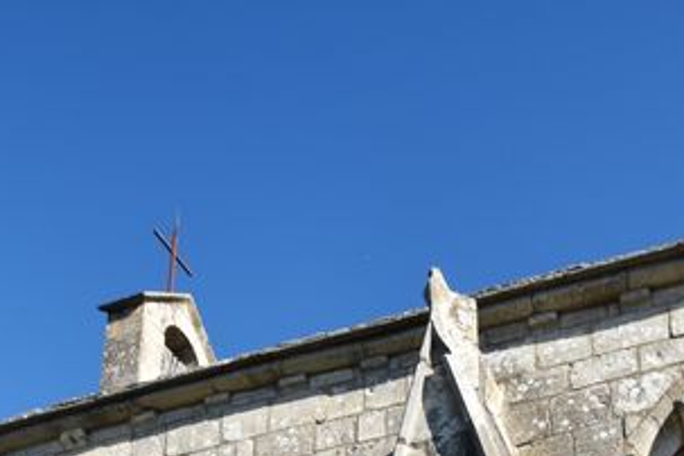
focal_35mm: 52
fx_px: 988
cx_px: 526
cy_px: 772
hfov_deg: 37.1
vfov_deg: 20.3
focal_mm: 10
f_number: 9
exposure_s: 1/320
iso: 200
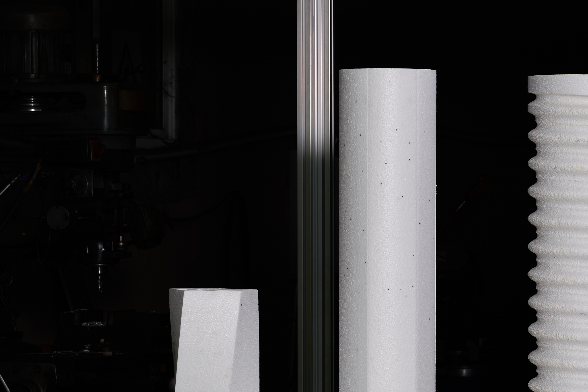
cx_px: 620
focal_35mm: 192
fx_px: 3135
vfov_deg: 7.1
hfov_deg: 10.6
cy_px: 357
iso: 125
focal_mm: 85
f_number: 11
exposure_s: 1.6
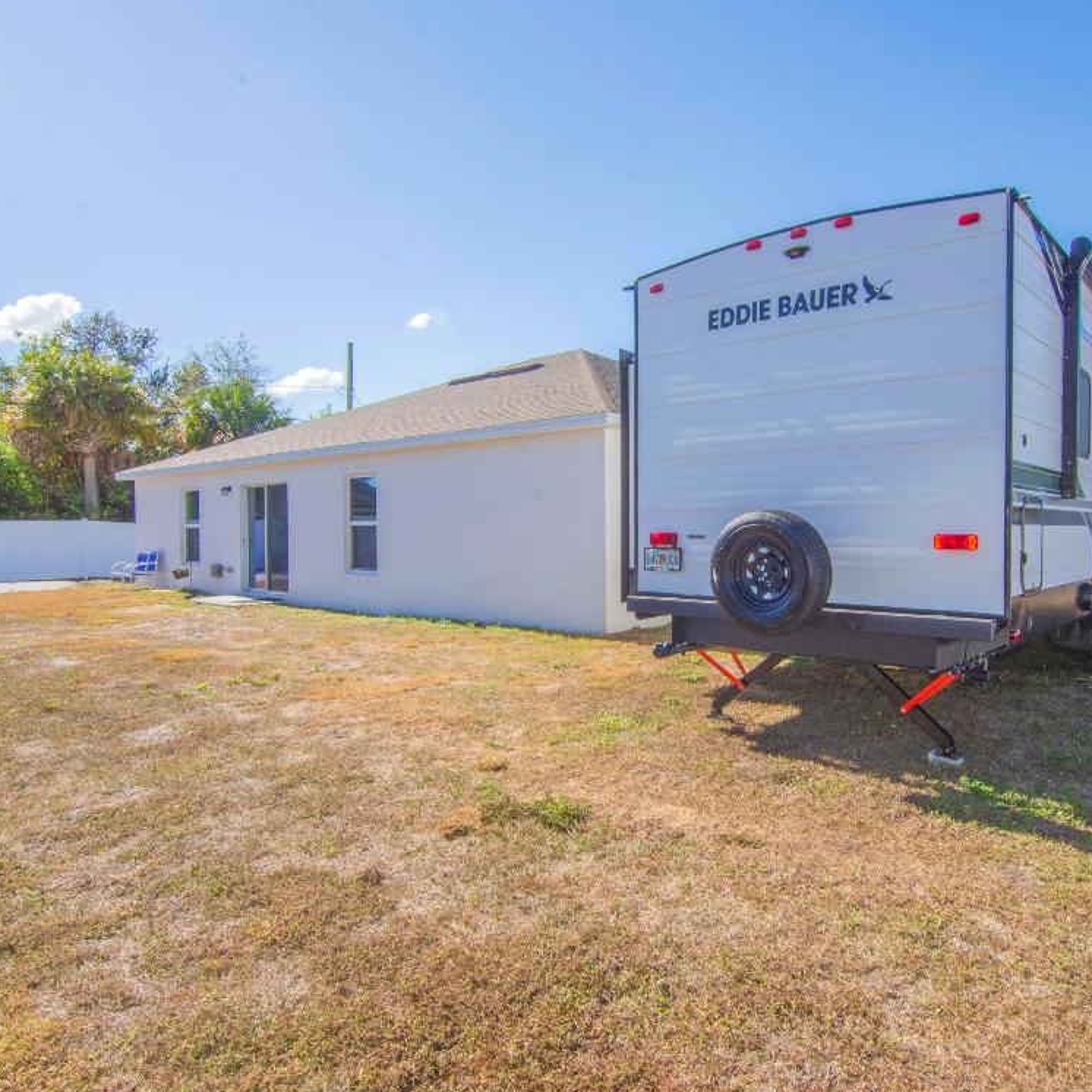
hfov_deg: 69.8
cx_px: 650
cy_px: 547
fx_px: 773
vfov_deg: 70.5
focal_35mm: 22
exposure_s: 1/250
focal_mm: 11
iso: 320
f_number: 14
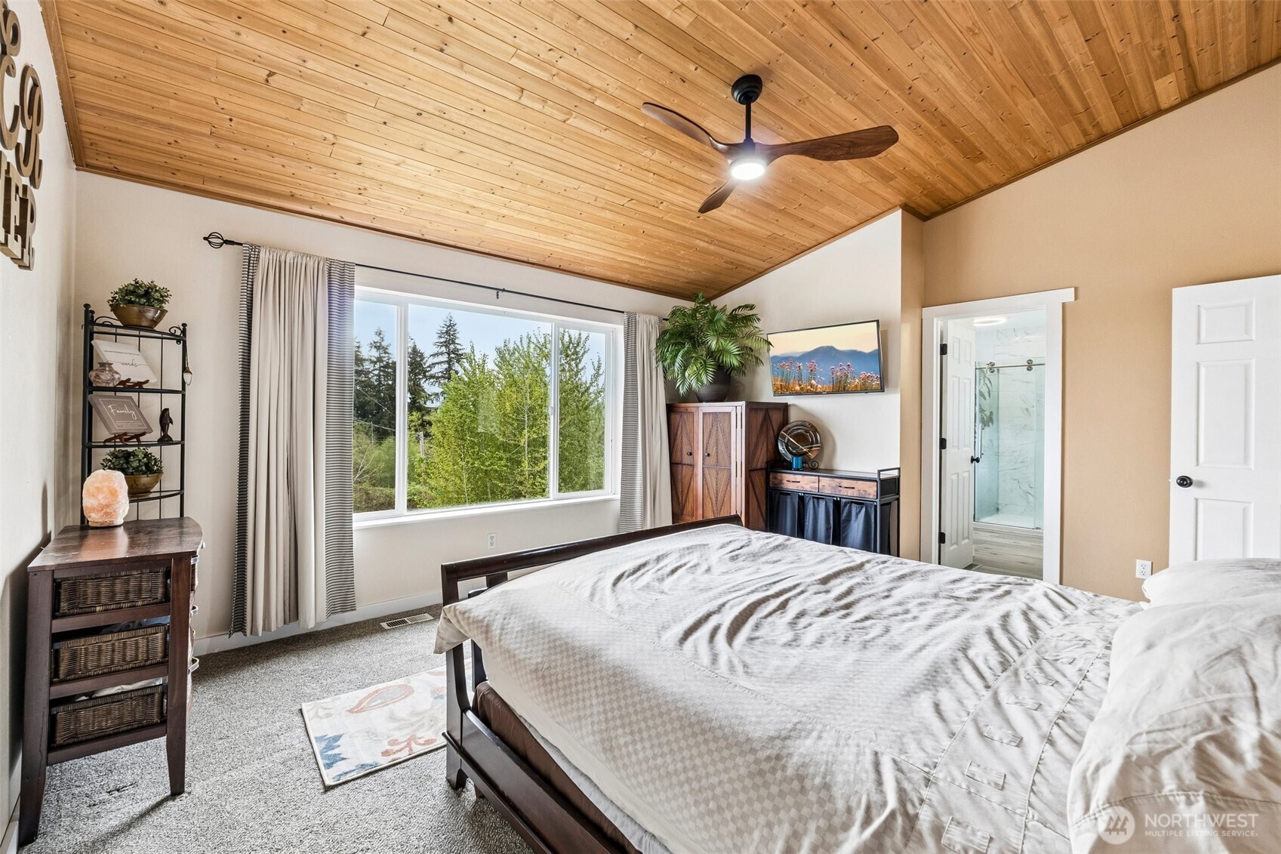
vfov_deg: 77.3
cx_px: 640
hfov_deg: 100.4
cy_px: 427
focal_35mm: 15
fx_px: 534
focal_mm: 10
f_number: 9
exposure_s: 1/13
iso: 250
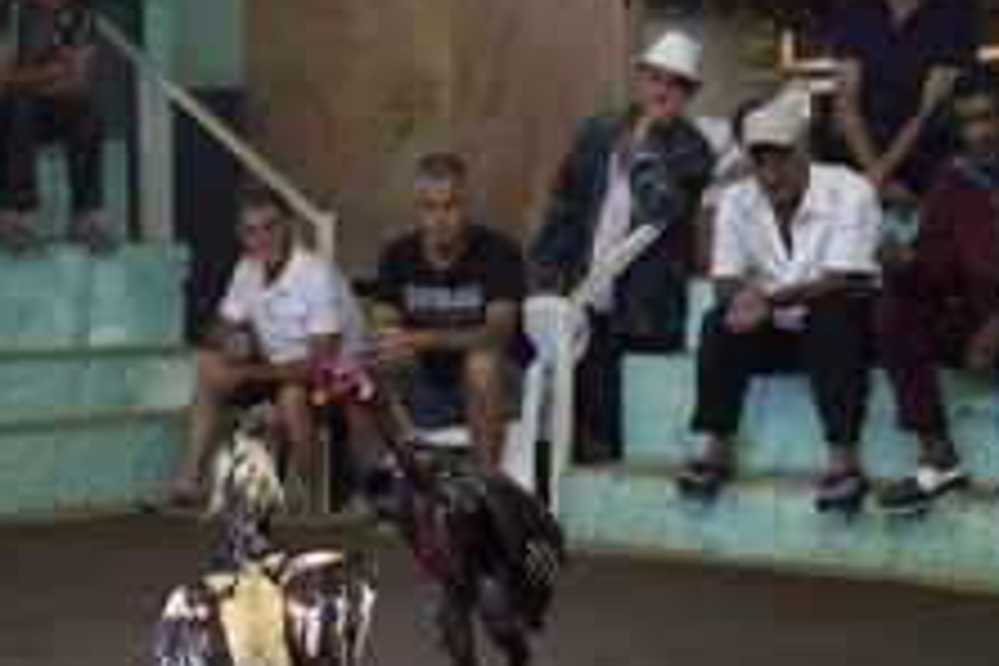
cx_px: 135
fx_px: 1998
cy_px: 315
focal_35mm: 72
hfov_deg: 27.3
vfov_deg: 18.9
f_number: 2.8
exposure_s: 1/200
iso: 3200
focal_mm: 38
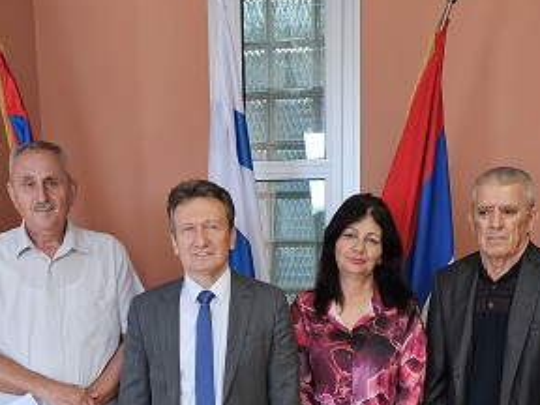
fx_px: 998
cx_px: 298
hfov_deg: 30.2
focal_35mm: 64
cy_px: 403
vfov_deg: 22.1
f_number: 1.7
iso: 160
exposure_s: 1/100
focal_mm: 6.3
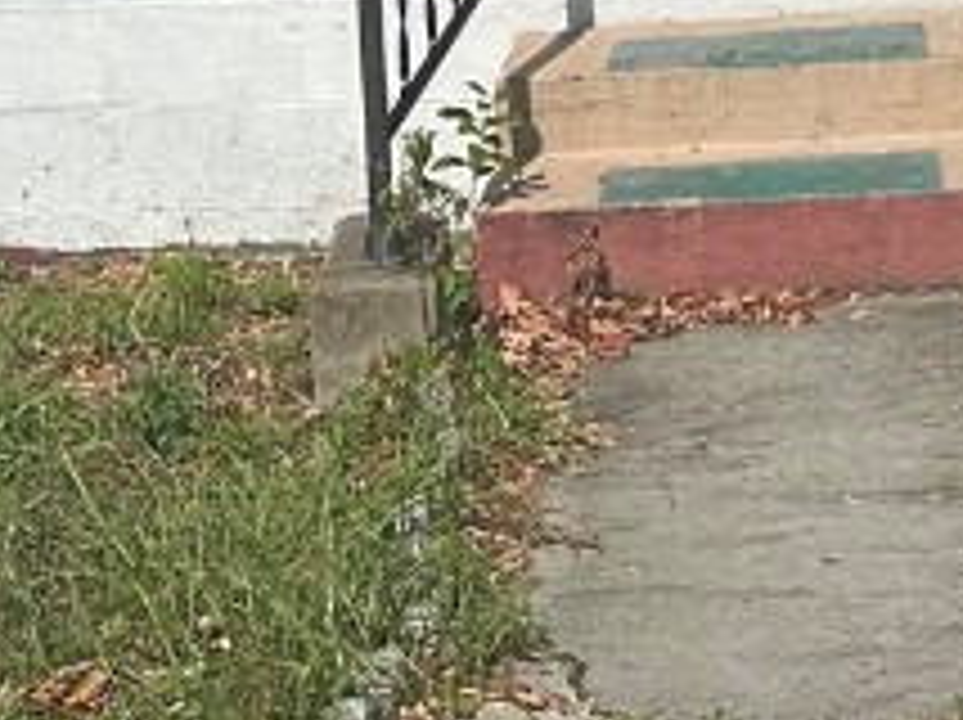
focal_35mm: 115
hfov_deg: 16.8
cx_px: 922
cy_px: -855
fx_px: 3196
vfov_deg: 11.3
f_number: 1.78
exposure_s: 1/8197
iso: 80
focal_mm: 6.86
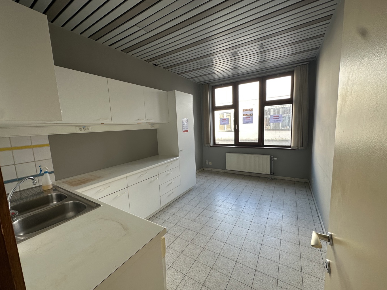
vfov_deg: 85.7
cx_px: 194
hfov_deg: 102.1
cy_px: 145
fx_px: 157
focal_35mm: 14
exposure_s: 1/99
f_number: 2.2
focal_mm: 2.22
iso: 64
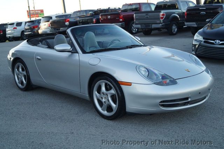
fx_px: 280
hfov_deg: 43.6
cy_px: 74
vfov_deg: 29.8
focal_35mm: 45
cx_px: 112
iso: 100
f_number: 4.5
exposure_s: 1/100
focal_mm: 30
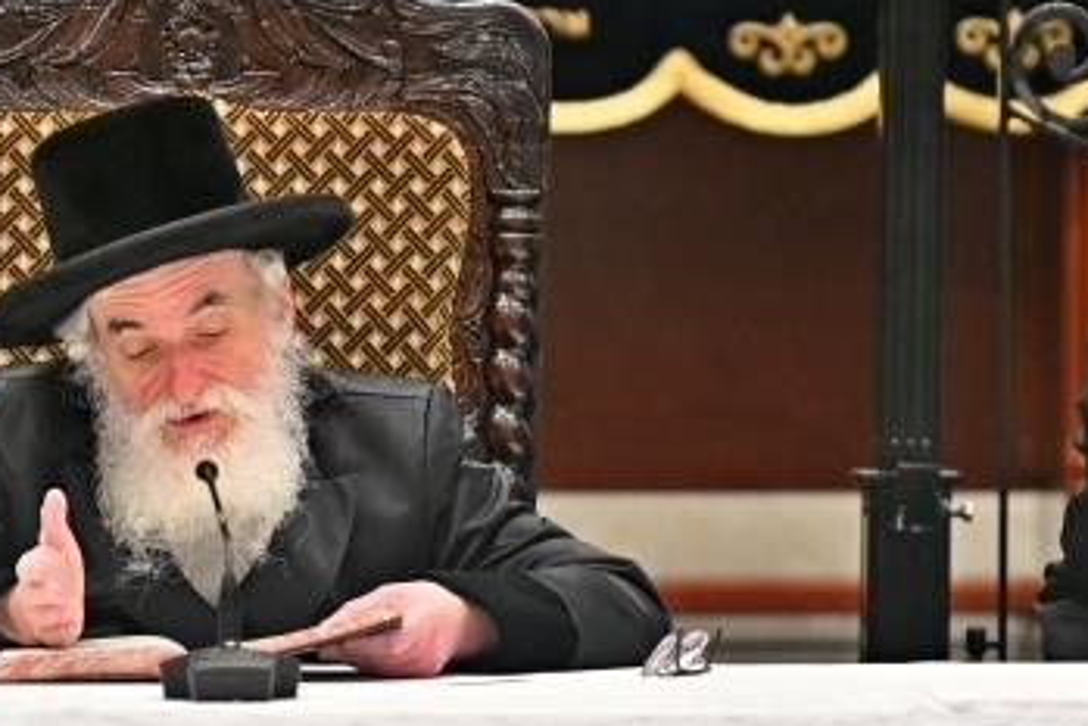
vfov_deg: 2.3
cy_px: 335
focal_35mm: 587
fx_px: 17747
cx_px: 309
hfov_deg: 3.5
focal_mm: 200
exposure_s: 1/400
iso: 320
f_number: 2.8
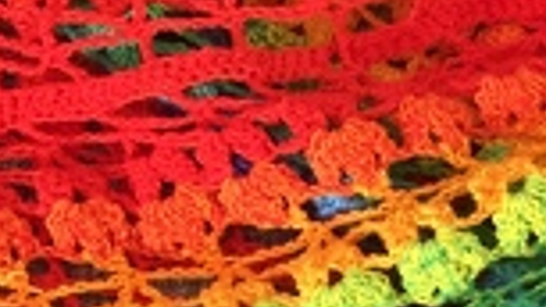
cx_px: 610
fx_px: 2388
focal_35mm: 165
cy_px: 161
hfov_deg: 12.8
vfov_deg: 7.4
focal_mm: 4.15
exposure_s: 1/33
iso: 80
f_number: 2.2
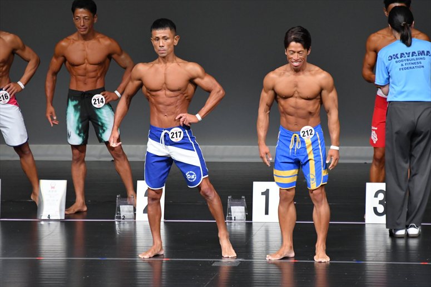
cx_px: 216
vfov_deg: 3.7
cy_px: 144
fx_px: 4487
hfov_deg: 5.5
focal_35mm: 375
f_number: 5.6
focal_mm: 250
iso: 4000
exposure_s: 1/400
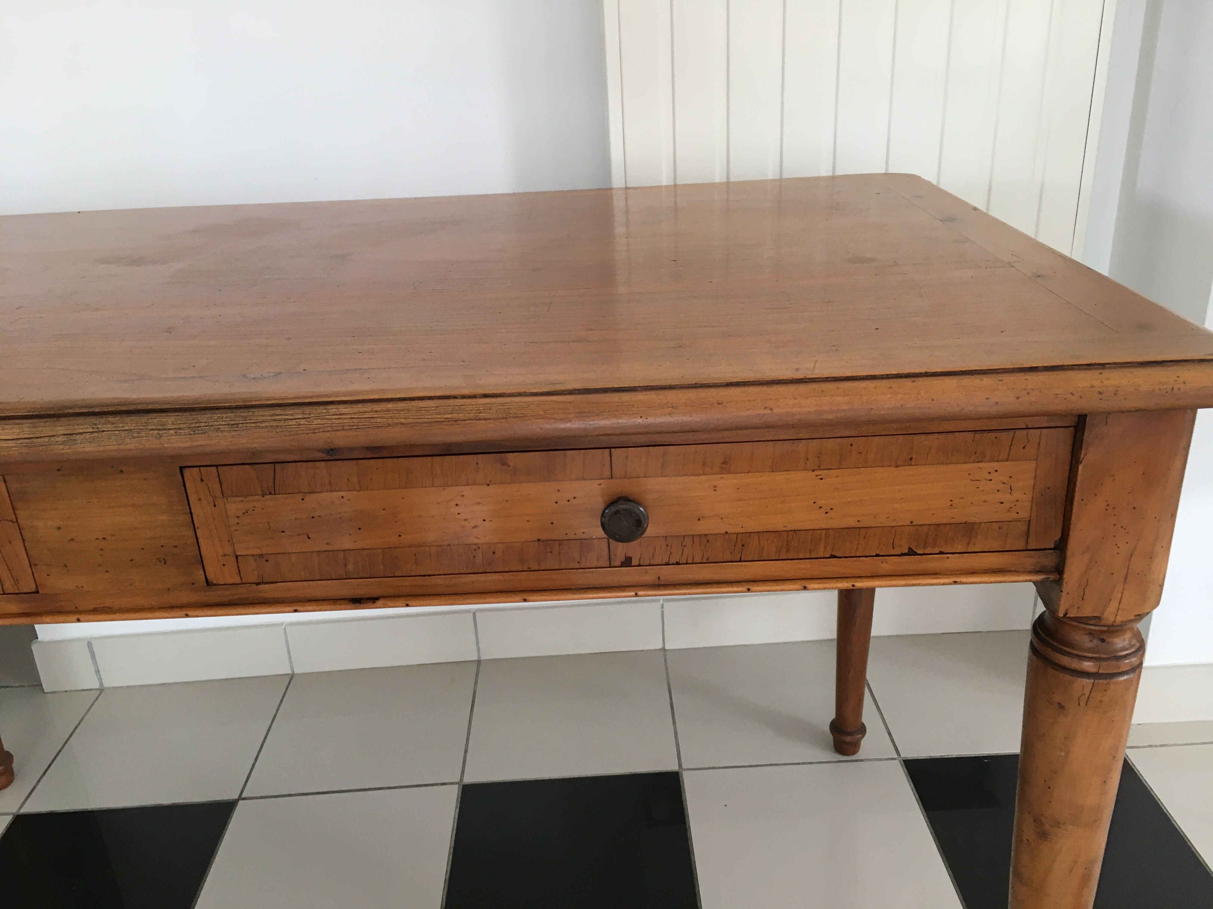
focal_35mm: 29
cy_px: 454
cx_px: 606
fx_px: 1016
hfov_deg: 61.7
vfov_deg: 48.2
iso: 100
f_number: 2.2
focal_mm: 4.15
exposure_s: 1/33
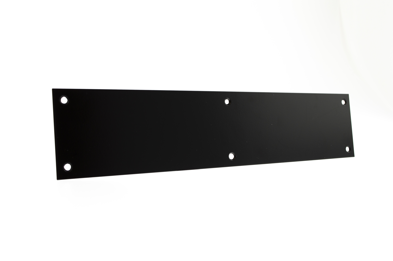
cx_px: 196
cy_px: 130
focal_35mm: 46
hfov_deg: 42.4
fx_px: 507
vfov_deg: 28.9
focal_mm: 31
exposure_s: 1/50
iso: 100
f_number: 8
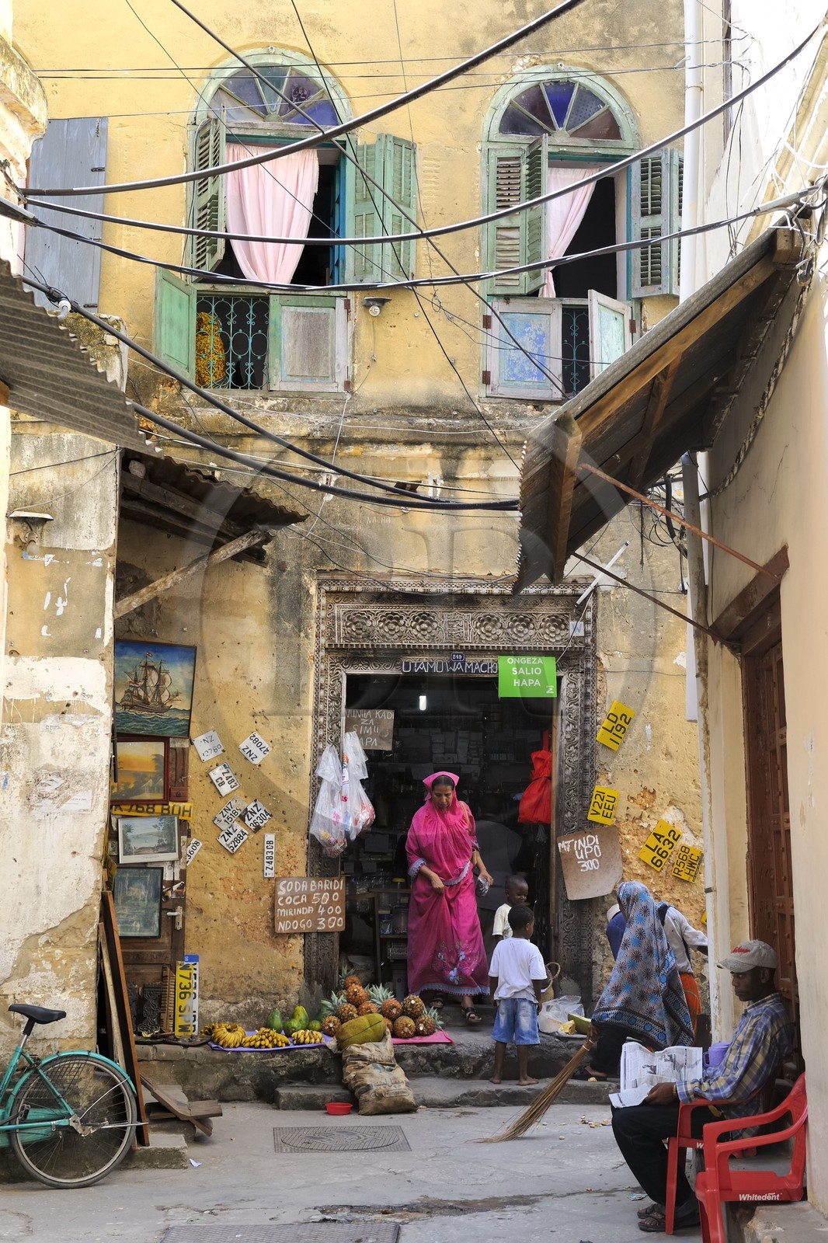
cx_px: 414
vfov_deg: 39.6
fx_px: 1726
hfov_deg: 27.0
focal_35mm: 50
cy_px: 622
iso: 400
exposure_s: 1/160
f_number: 7.1
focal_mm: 50
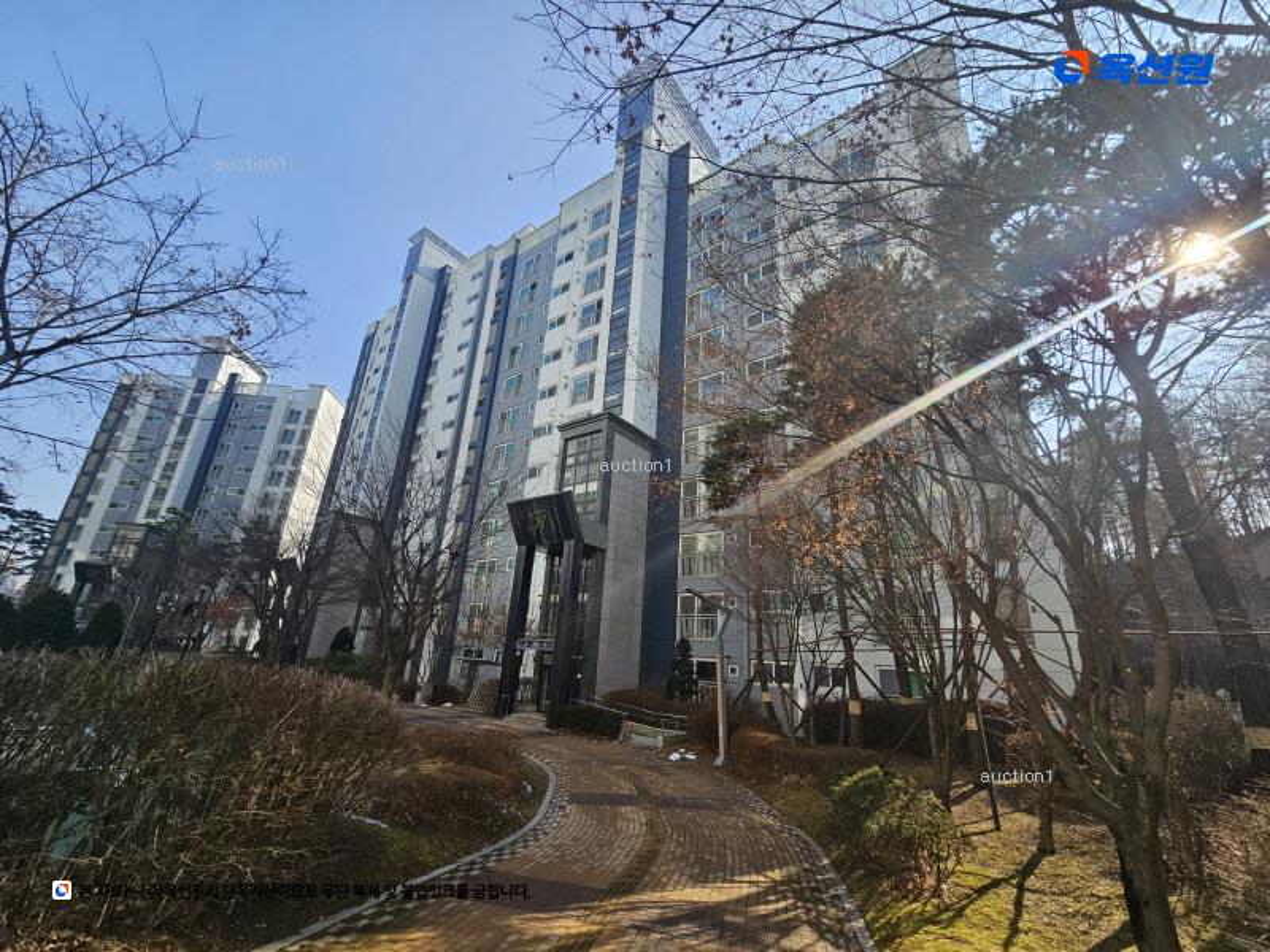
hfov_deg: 106.2
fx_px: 477
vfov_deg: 89.9
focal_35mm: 13
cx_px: 635
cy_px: 476
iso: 50
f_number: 2.2
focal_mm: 2.2
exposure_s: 1/1222
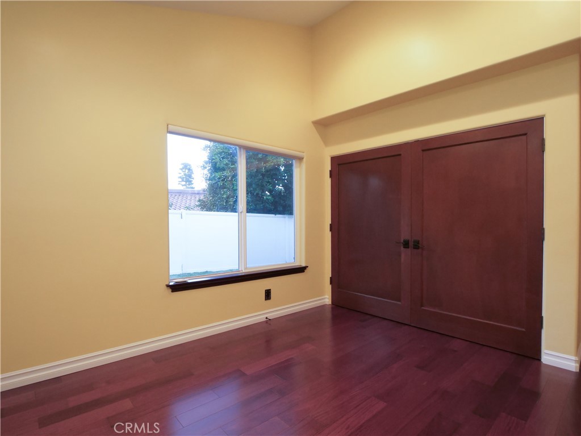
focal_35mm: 18
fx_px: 302
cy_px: 218
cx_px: 290
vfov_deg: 71.6
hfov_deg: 87.8
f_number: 7.1
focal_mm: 9
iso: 2500
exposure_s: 1/20
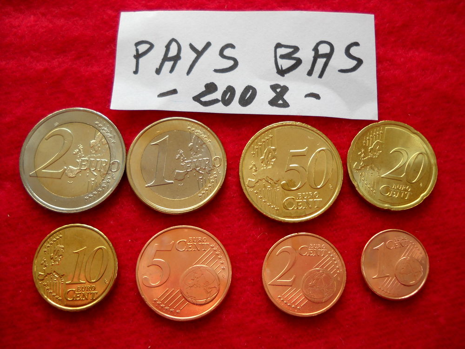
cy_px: 174
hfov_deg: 45.8
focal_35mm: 41
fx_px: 551
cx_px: 232
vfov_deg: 35.1
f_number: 3.1
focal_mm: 6.72
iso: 64
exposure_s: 1/76
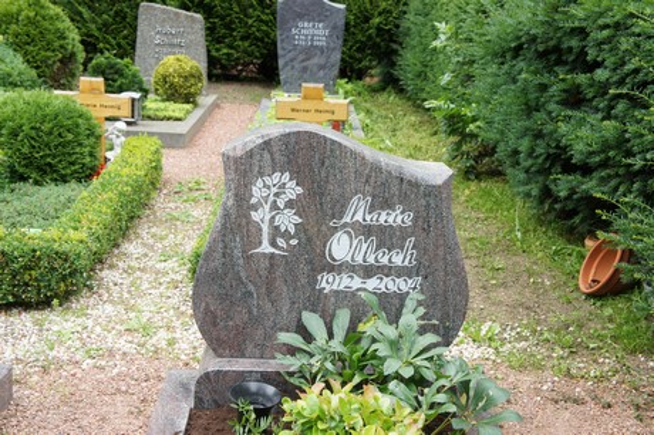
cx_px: 327
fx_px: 762
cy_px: 218
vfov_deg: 31.8
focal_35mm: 42
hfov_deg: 46.4
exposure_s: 1/250
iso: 500
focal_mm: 28
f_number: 5.6
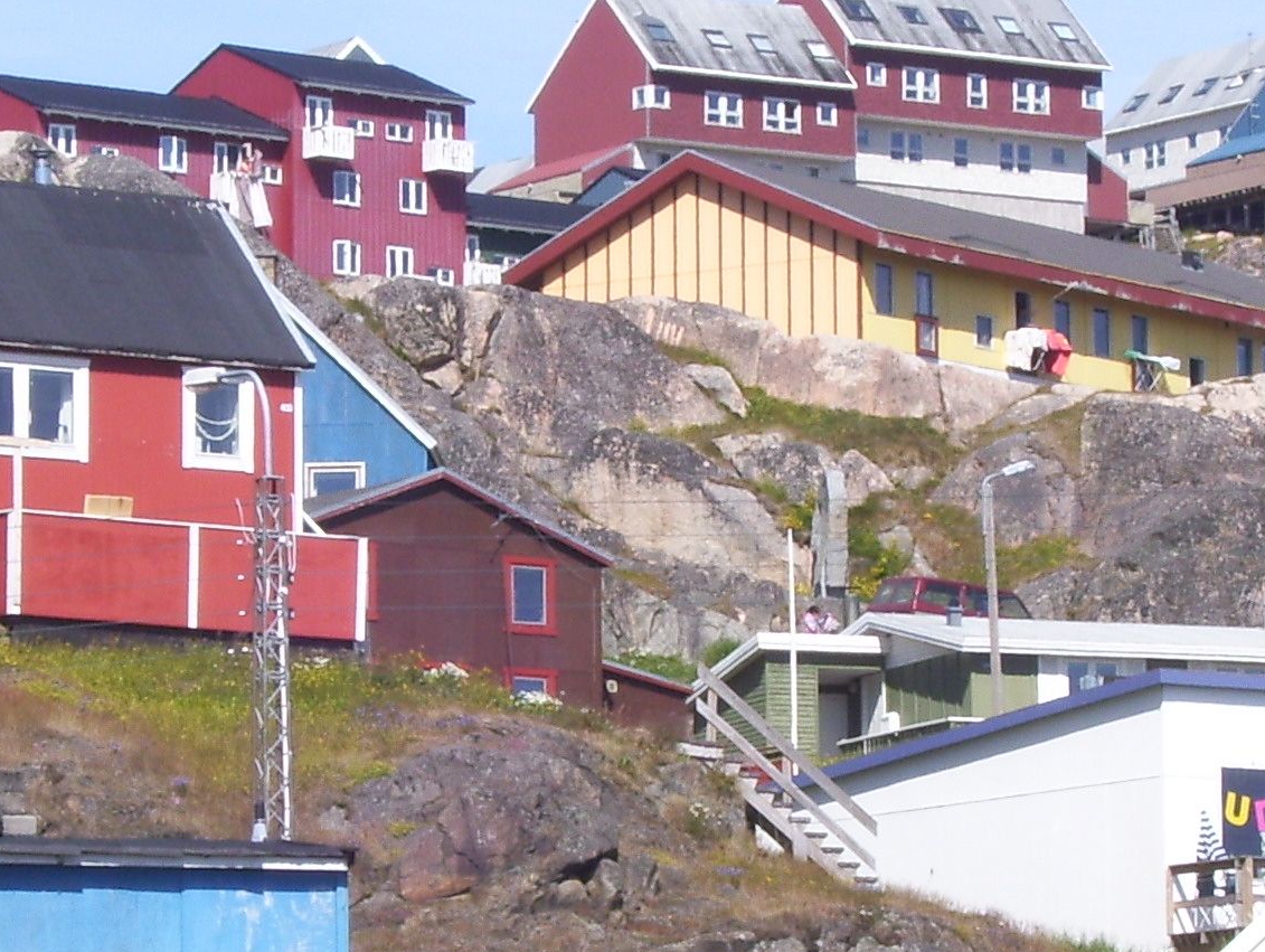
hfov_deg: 7.3
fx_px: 9952
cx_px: 426
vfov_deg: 5.5
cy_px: 660
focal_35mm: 272
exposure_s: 1/250
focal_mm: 18
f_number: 8
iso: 80
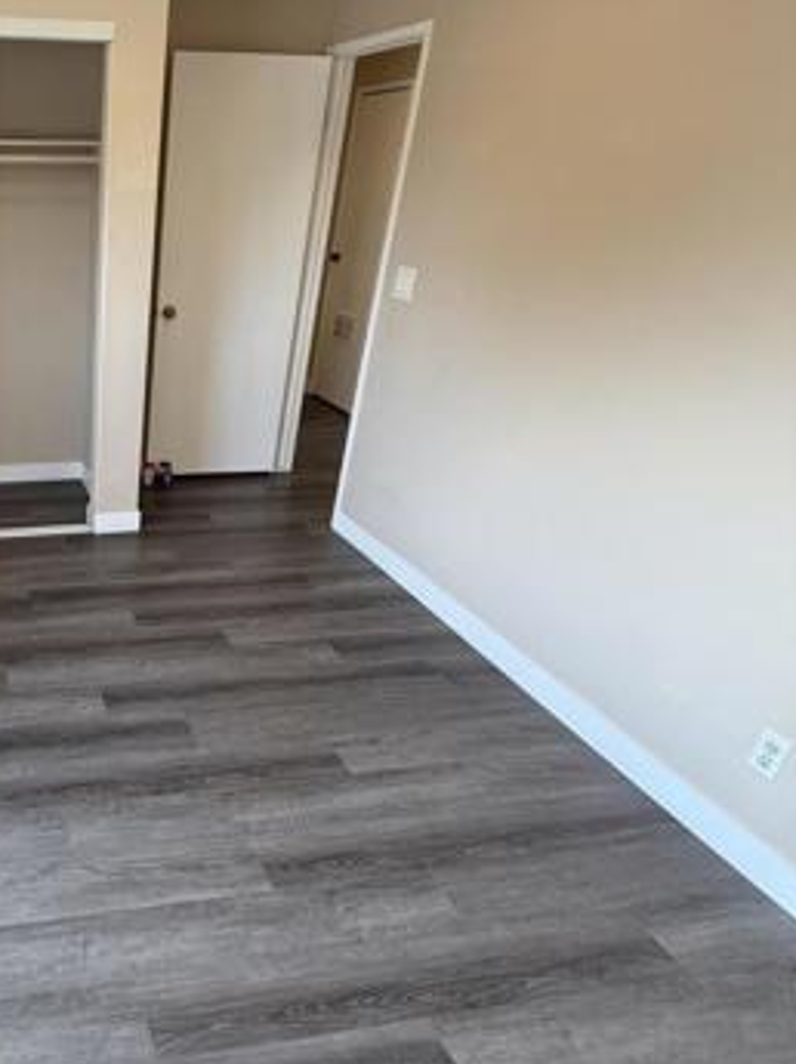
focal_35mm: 26
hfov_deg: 47.0
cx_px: 62
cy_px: 586
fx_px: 799
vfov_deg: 67.2
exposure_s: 1/120
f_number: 2.2
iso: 100
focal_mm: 2.22
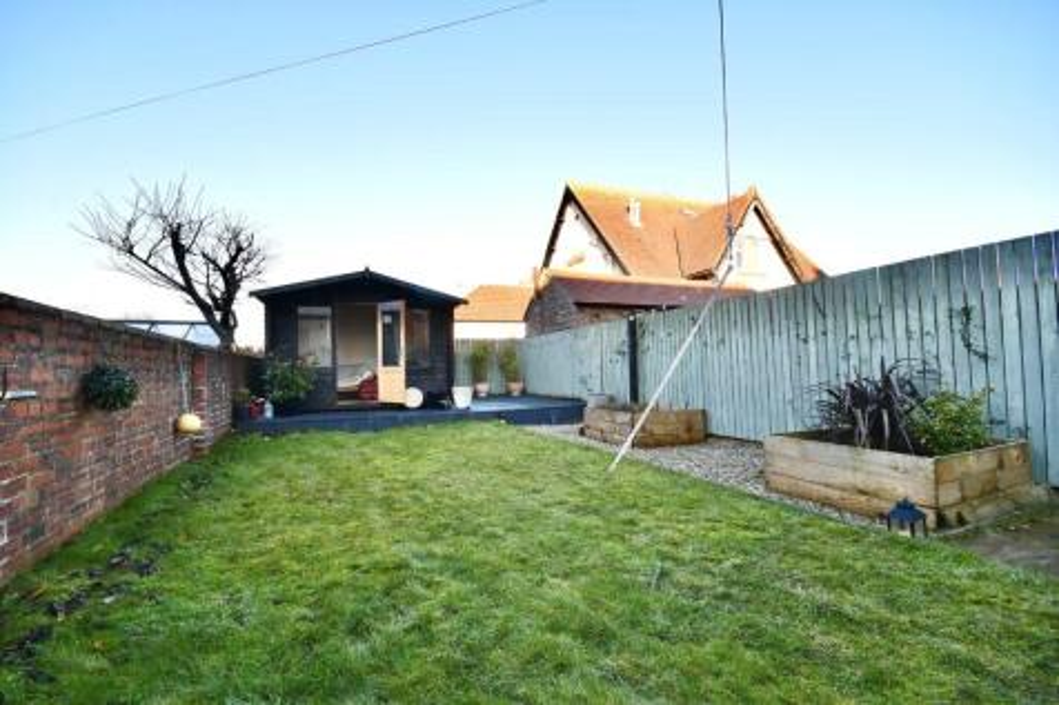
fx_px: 441
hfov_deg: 100.4
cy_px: 352
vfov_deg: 77.3
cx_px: 530
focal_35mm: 15
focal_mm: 10
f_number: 8
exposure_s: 1/30
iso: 100
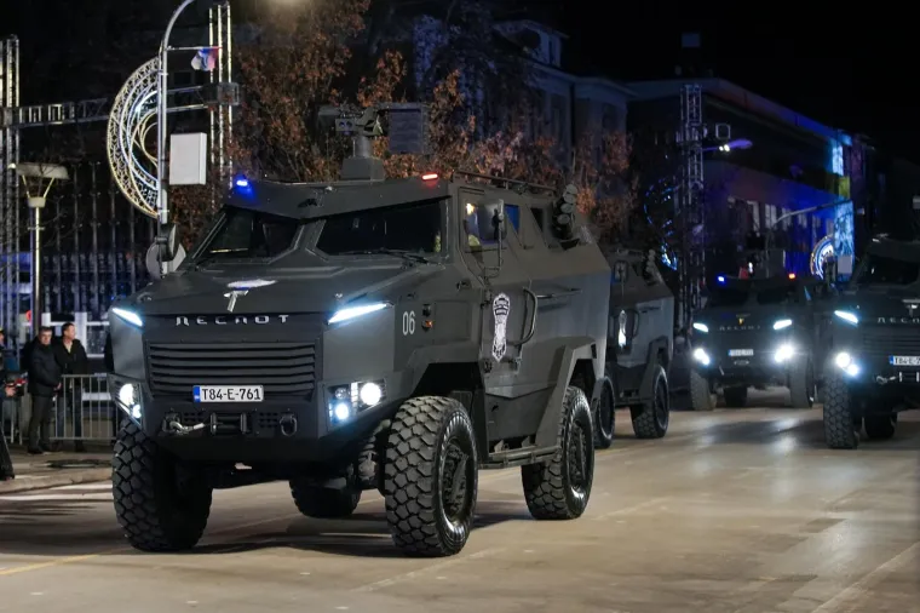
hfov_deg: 28.9
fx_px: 1788
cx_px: 460
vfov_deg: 19.4
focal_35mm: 70
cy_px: 306
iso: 3200
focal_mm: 70
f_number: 2.8
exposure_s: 1/500
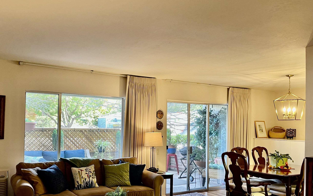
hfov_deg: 57.7
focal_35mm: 33
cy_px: 125
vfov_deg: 38.0
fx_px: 281
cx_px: 127
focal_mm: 5.1
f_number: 1.6
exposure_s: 1/60
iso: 100
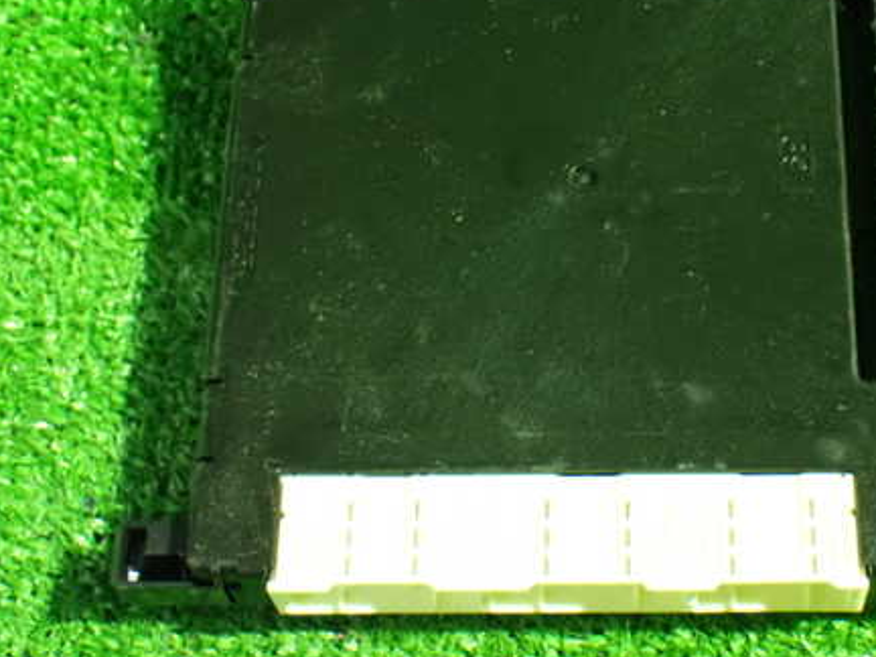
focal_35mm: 75
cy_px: 296
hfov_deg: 25.9
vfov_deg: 19.6
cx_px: 558
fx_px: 1898
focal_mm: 9.65
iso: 1600
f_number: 3.3
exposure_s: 1/13
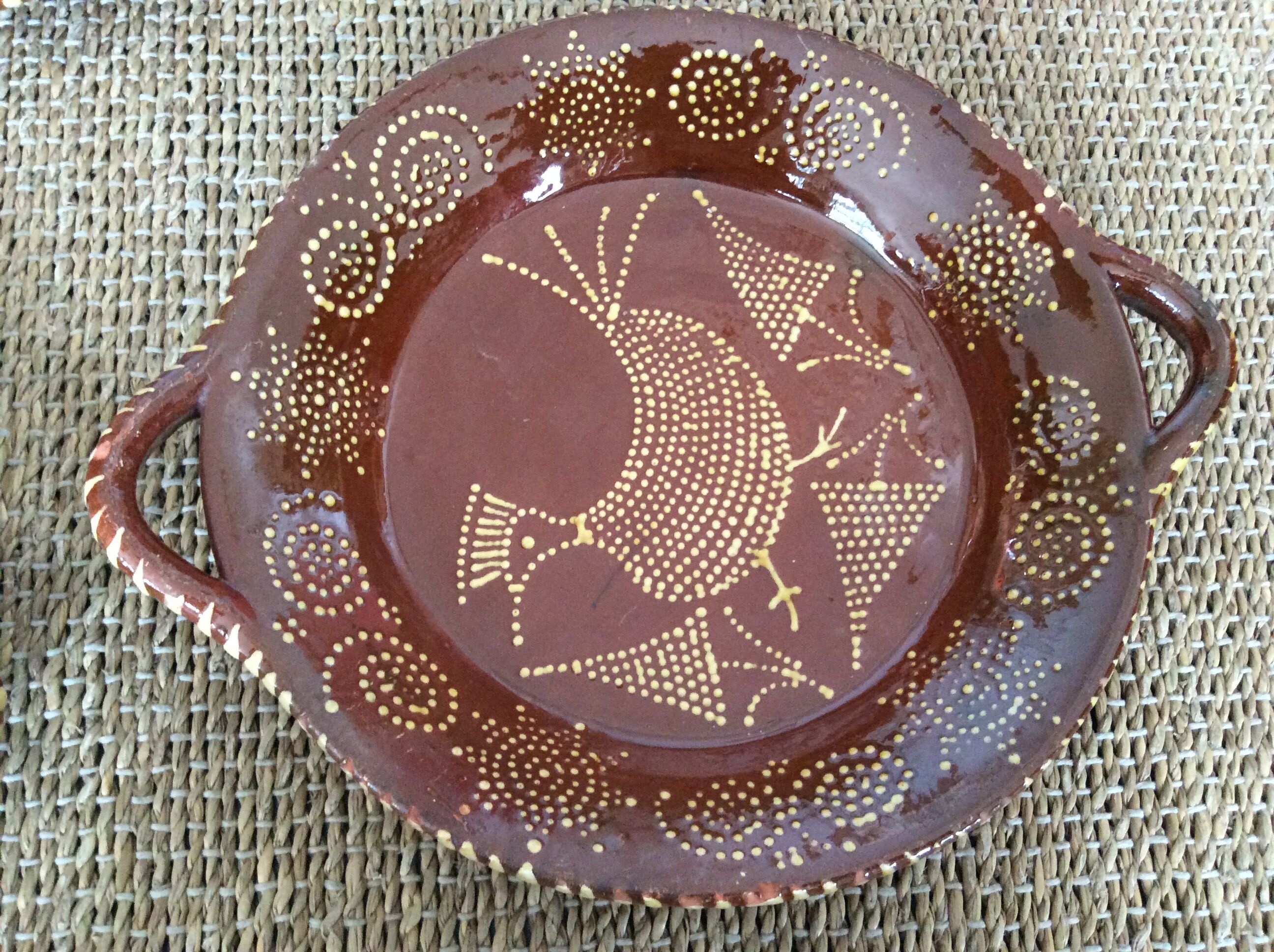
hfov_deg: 56.9
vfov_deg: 44.1
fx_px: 1176
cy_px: 476
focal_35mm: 32
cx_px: 637
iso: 320
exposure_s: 1/15
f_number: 2.4
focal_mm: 3.3
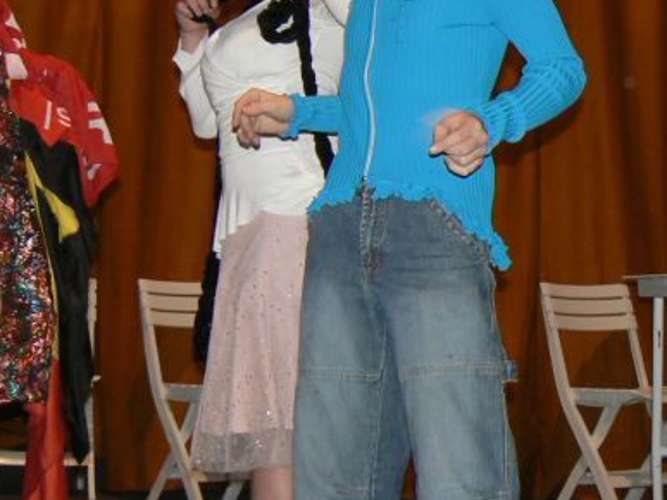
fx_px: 1657
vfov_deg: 17.0
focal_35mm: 86
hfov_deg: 22.7
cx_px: 253
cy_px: 103
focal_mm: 6.3
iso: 100
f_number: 2.8
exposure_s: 1/30
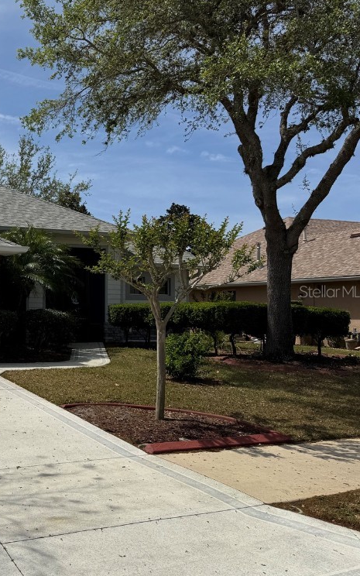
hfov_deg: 32.4
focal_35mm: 35
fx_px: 549
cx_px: -24
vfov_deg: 55.3
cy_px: 291
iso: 80
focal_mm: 6.76
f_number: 1.78
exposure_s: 1/9009
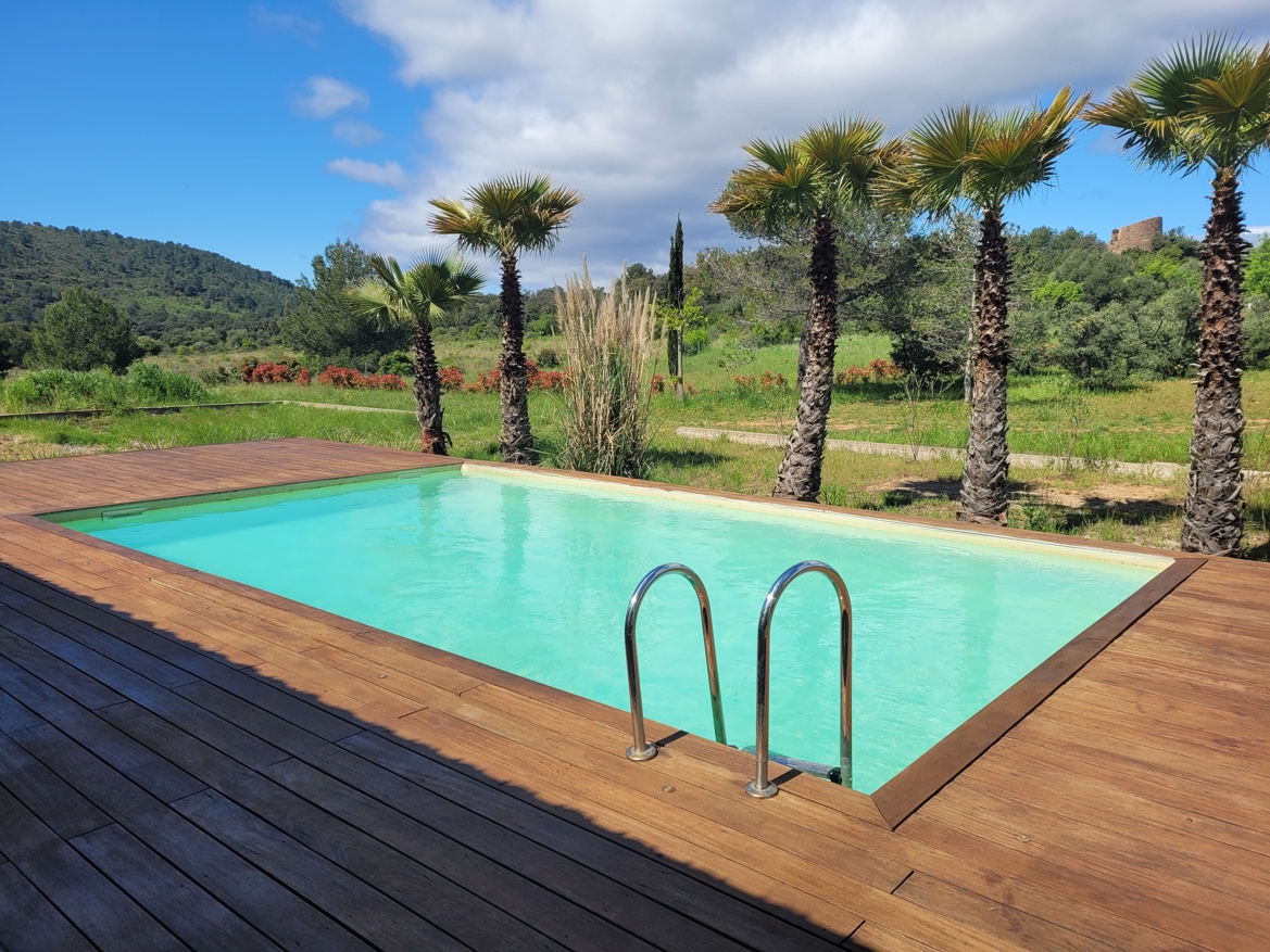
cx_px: 635
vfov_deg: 53.1
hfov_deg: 67.3
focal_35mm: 26
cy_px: 476
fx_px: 954
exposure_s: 1/2775
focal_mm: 5.4
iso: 40
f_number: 1.8
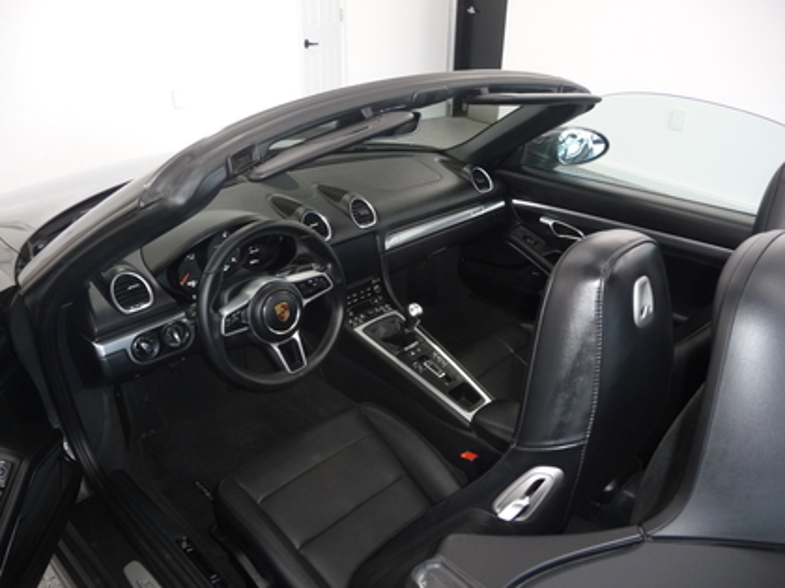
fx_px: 635
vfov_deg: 49.7
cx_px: 392
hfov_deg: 63.4
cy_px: 294
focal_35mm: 28
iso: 160
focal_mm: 4.7
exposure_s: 1/30
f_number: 3.3
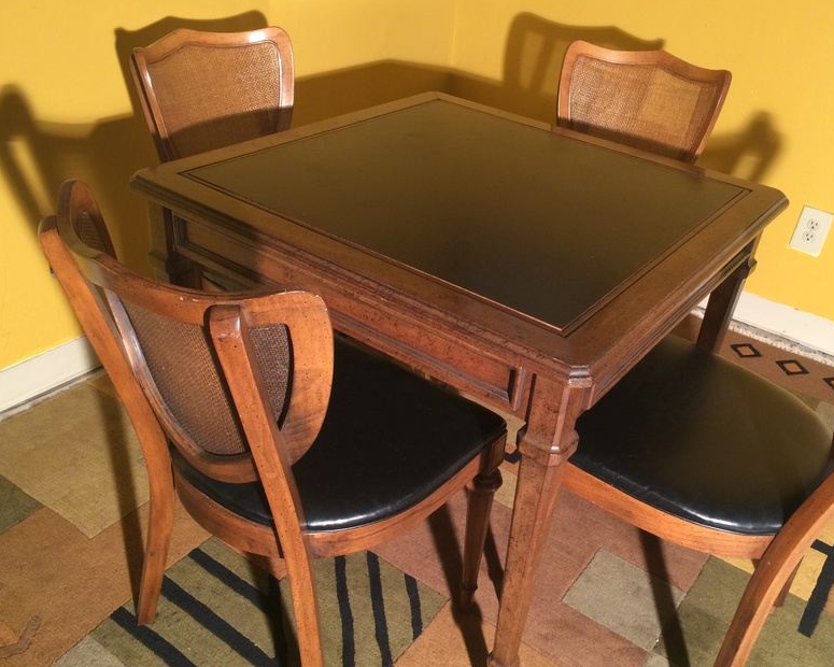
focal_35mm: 34
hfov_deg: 52.8
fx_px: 839
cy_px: 339
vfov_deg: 43.4
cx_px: 451
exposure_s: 1/30
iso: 160
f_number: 2.2
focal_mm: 4.12
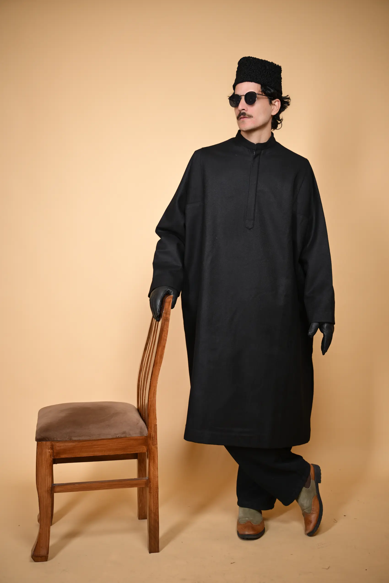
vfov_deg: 46.4
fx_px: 681
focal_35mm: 42
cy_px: 292
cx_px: 194
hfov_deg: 31.9
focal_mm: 42
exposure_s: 1/160
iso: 100
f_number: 2.8
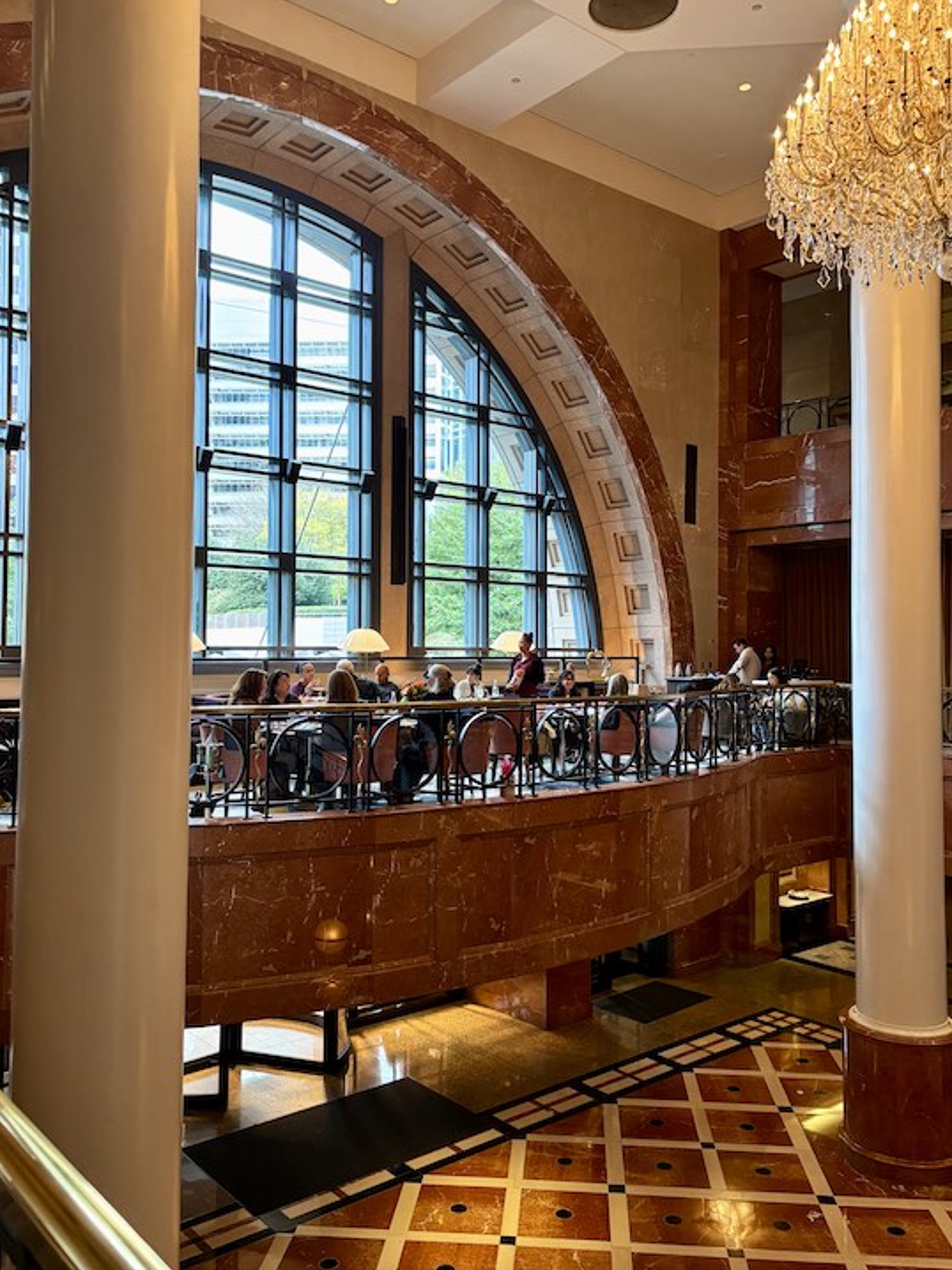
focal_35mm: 29
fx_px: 1063
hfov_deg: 48.2
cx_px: 492
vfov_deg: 61.6
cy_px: 606
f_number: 1.6
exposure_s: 1/60
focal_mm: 5.96
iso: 200
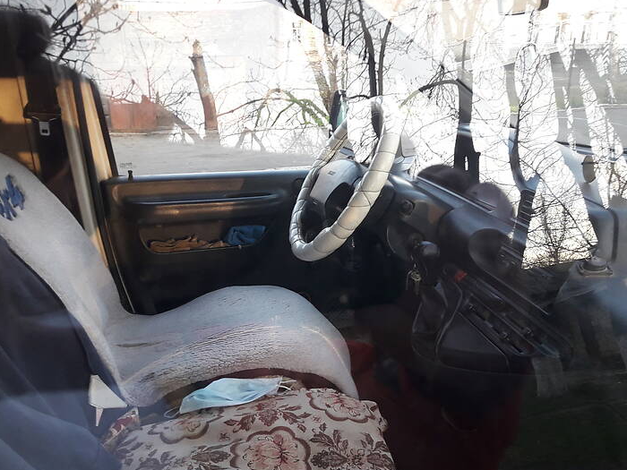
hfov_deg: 56.6
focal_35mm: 32
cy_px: 251
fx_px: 580
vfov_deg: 44.1
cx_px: 355
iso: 80
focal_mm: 3.7
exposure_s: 1/100
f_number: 1.9
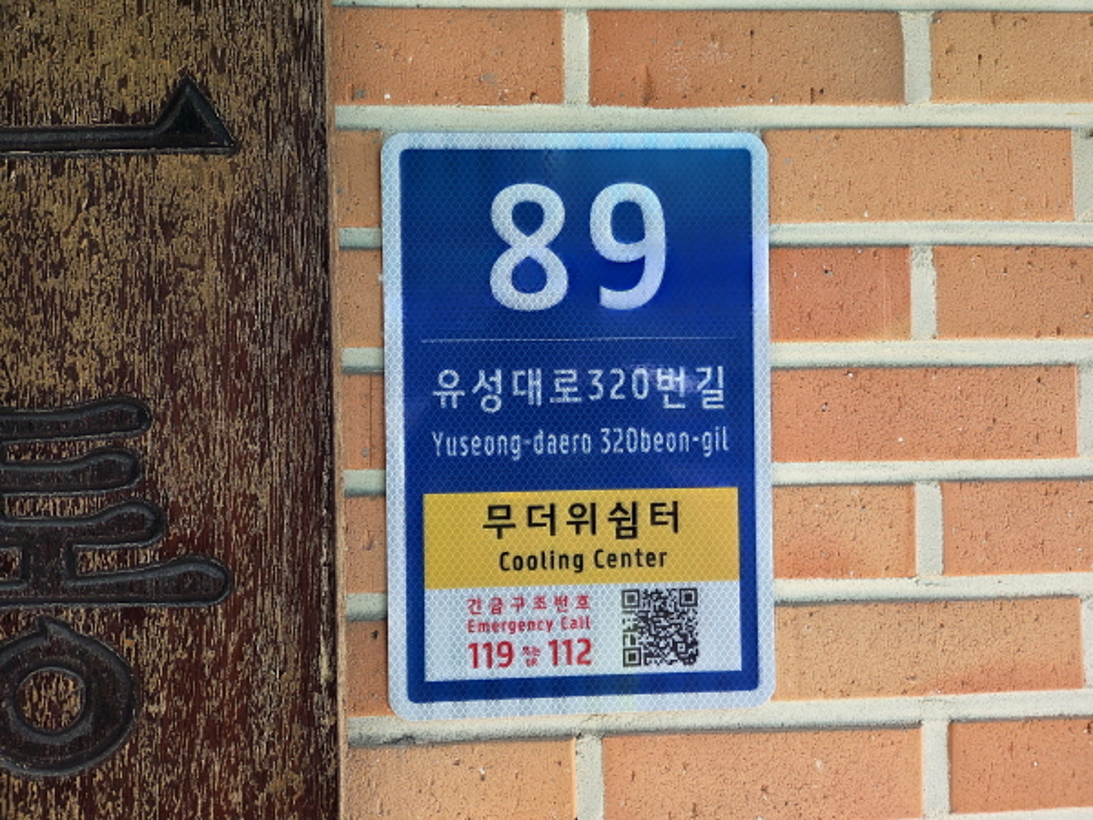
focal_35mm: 23
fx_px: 726
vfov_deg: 58.9
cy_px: 410
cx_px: 546
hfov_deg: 73.9
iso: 40
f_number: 1.8
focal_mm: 5.4
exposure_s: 1/182
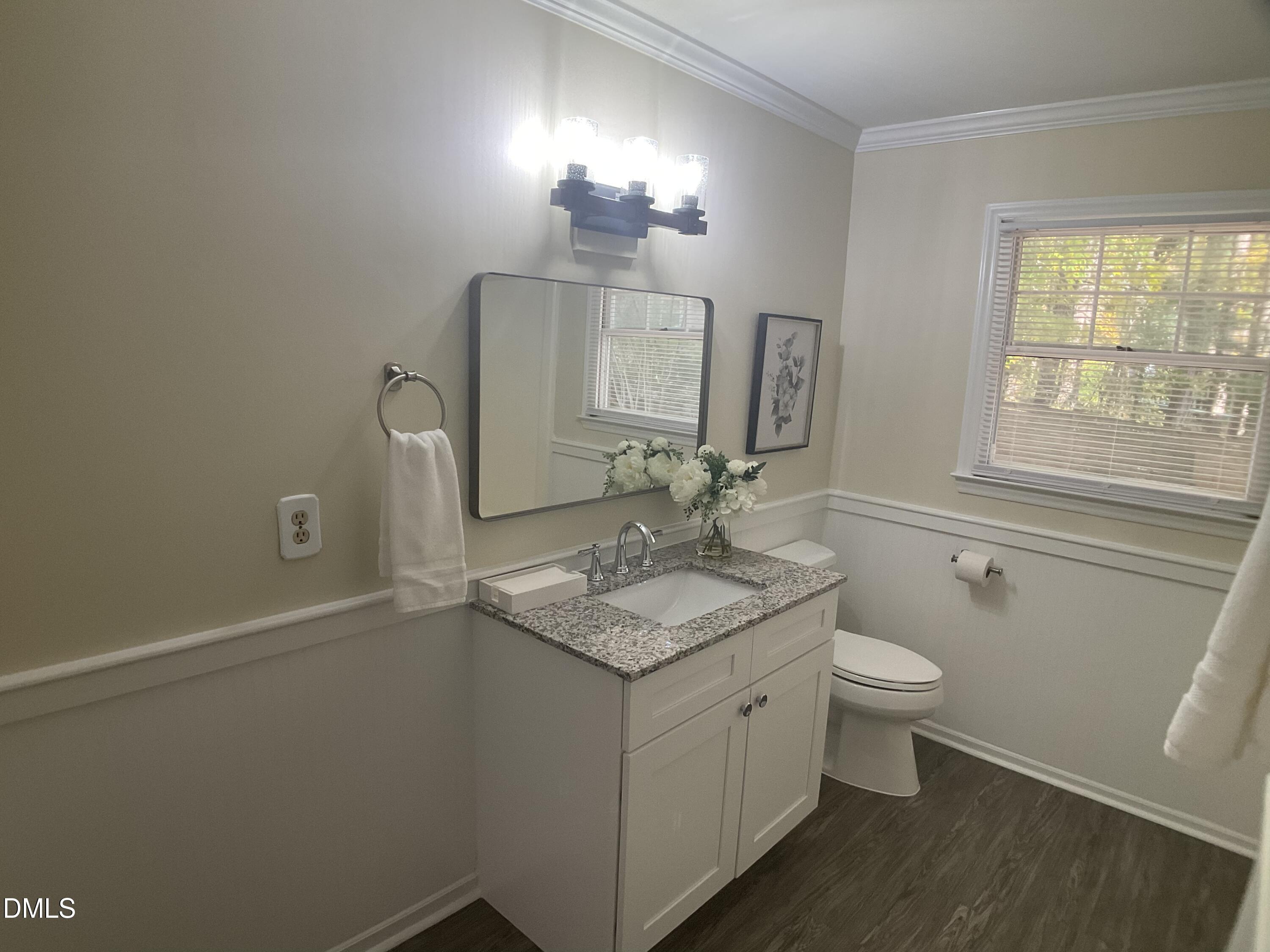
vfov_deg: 48.2
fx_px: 1064
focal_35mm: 29
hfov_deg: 61.7
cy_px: 476
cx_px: 635
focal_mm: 3
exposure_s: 1/60
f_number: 1.8
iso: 64
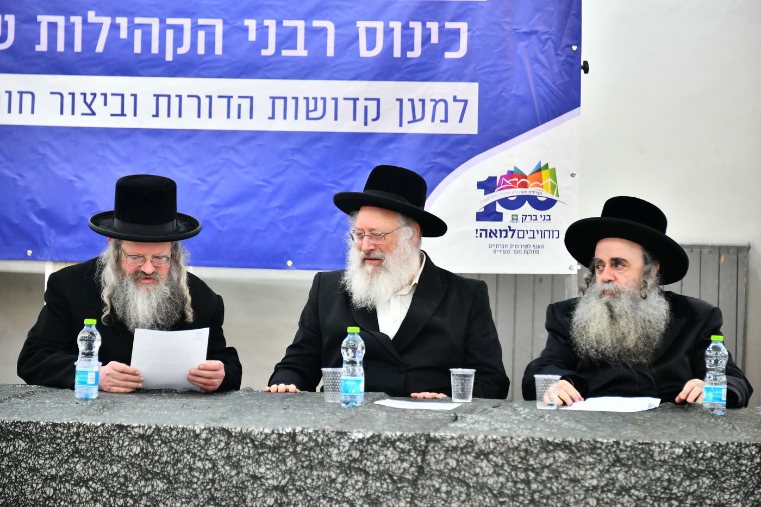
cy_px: 254
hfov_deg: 10.3
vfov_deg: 6.9
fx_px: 4227
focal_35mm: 200
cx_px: 380
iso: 3200
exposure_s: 1/125
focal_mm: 200
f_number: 5.6
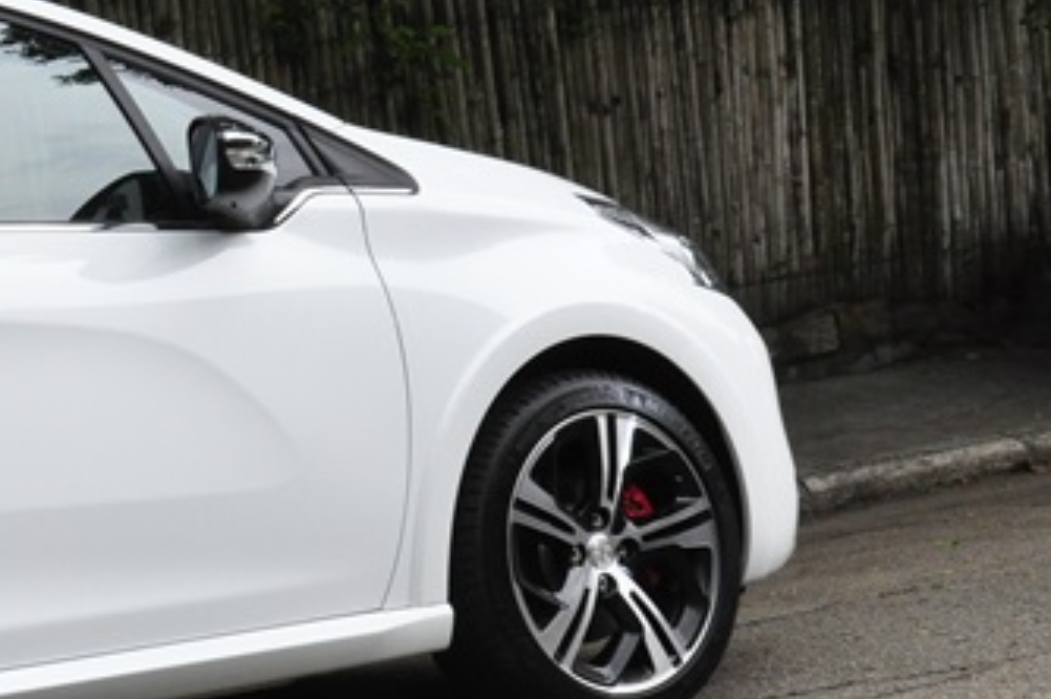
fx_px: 2829
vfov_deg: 14.1
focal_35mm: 97
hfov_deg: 19.6
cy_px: 261
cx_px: -277
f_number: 18
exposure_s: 1/125
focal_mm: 24
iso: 1000
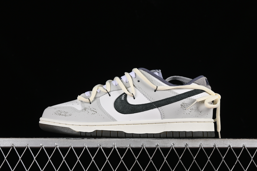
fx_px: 535
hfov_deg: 27.0
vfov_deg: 18.2
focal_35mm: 75
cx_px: 128
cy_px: 86
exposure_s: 1/80
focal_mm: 50
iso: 160
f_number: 8
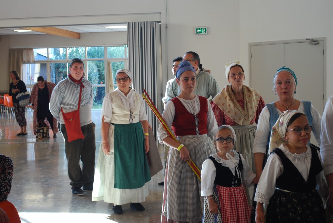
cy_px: 112
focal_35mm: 66
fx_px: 612
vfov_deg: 20.7
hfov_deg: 30.5
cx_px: 166
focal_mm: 44
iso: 400
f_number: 5.3
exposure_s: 1/30
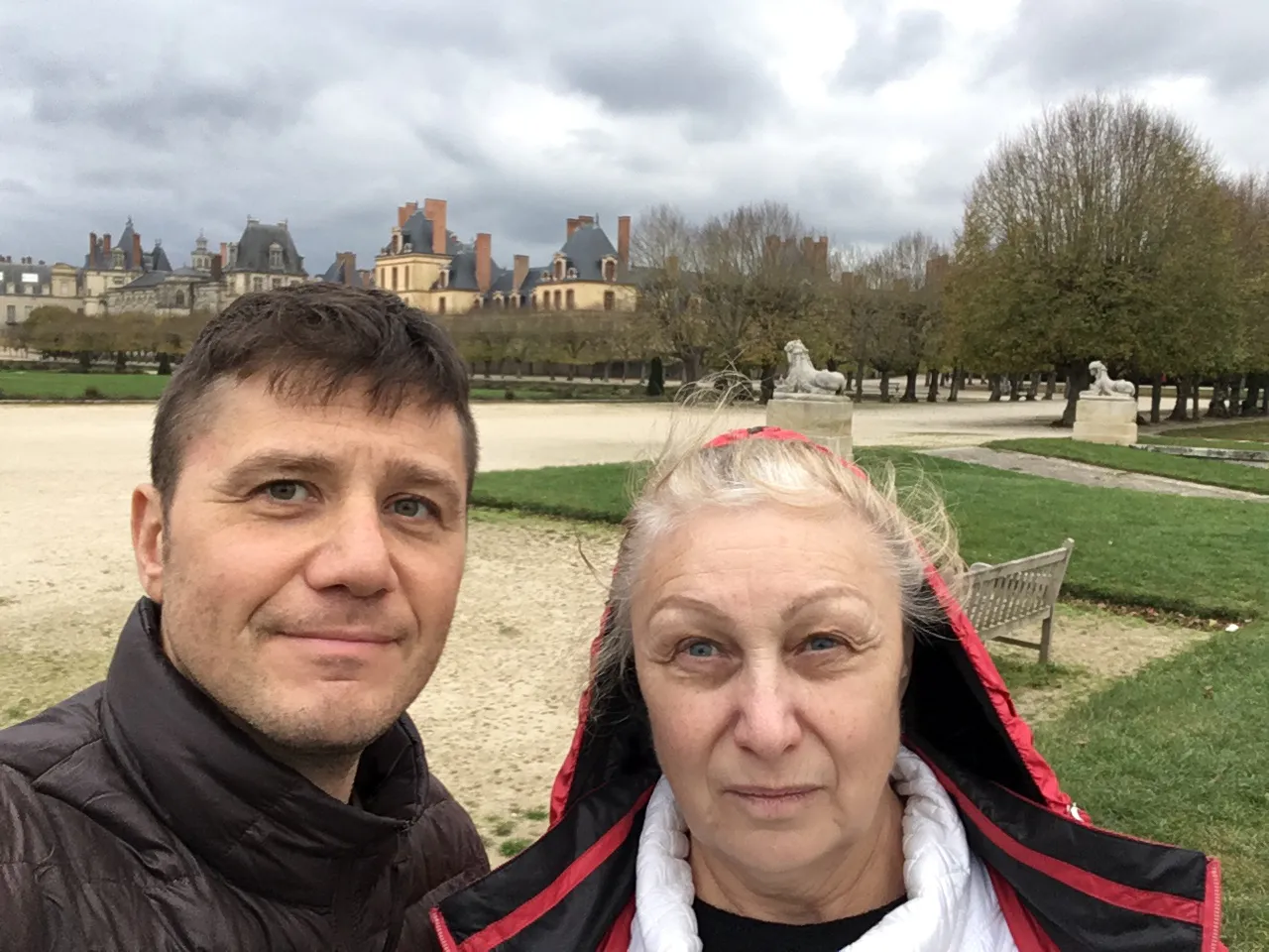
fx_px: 1136
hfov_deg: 58.4
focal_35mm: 31
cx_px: 634
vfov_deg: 45.4
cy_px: 476
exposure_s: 1/117
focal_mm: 2.15
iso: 50
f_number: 2.4
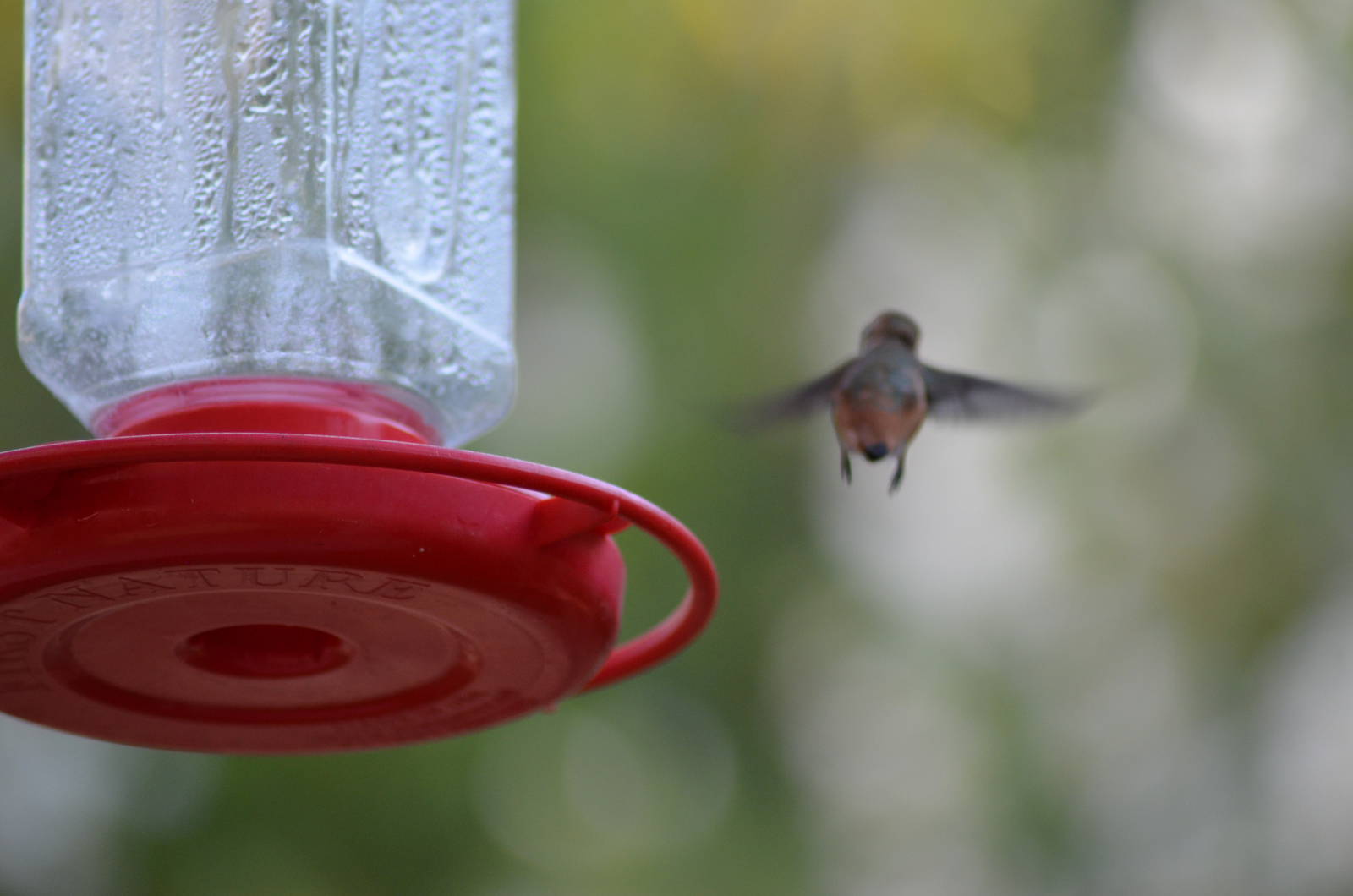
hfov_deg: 7.1
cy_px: 448
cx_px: 676
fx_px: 10971
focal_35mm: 292
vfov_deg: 4.7
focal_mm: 195
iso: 800
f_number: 4.8
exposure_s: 1/640
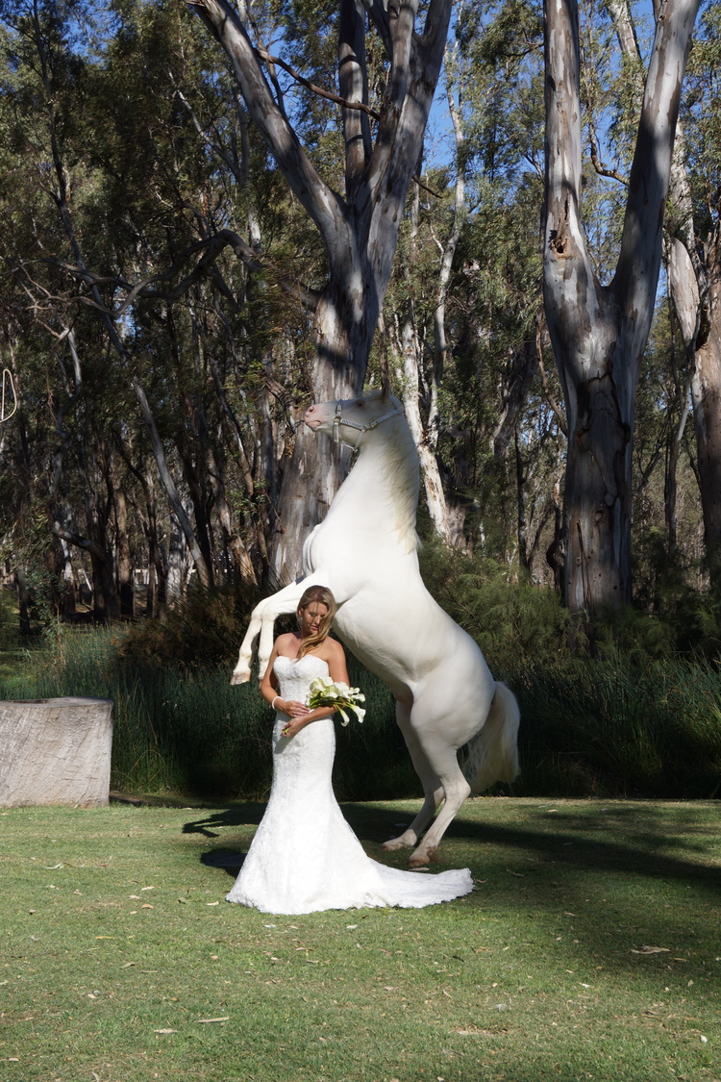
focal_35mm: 52
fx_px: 1577
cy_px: 541
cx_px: 360
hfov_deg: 25.8
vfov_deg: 37.9
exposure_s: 1/250
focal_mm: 35
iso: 100
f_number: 9
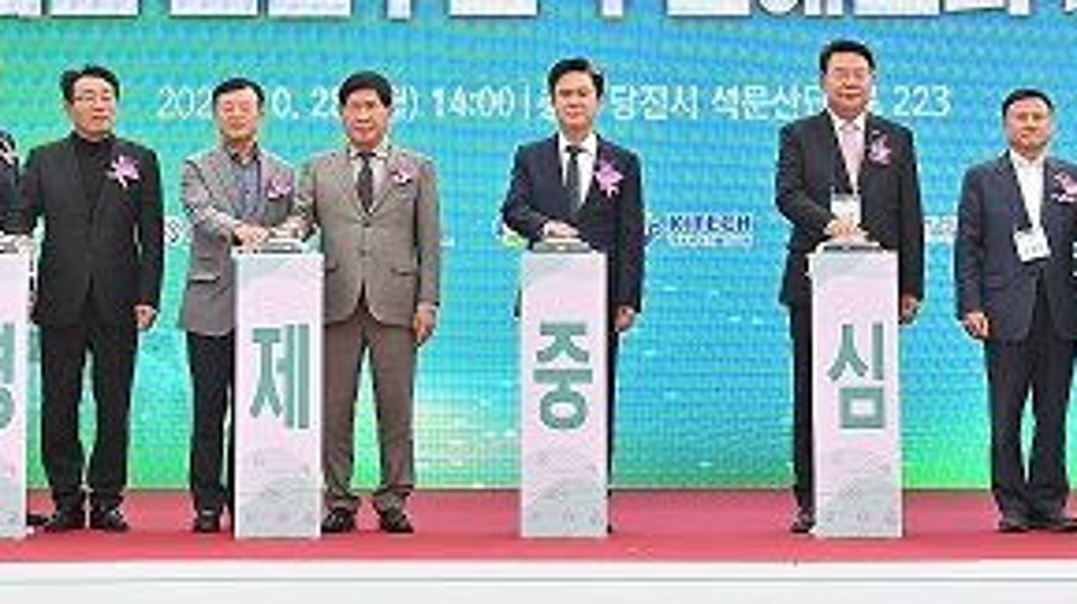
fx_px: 2739
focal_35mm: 96
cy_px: 119
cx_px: 518
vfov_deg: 12.5
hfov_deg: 22.2
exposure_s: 1/250
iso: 100
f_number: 5
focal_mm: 38
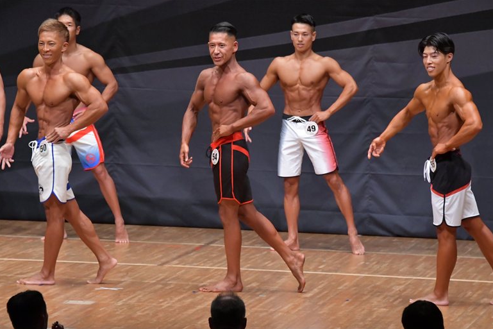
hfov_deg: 7.6
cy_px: 164
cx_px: 246
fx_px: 3725
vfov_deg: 5.1
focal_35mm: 272
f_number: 5.6
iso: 6400
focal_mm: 180
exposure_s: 1/400
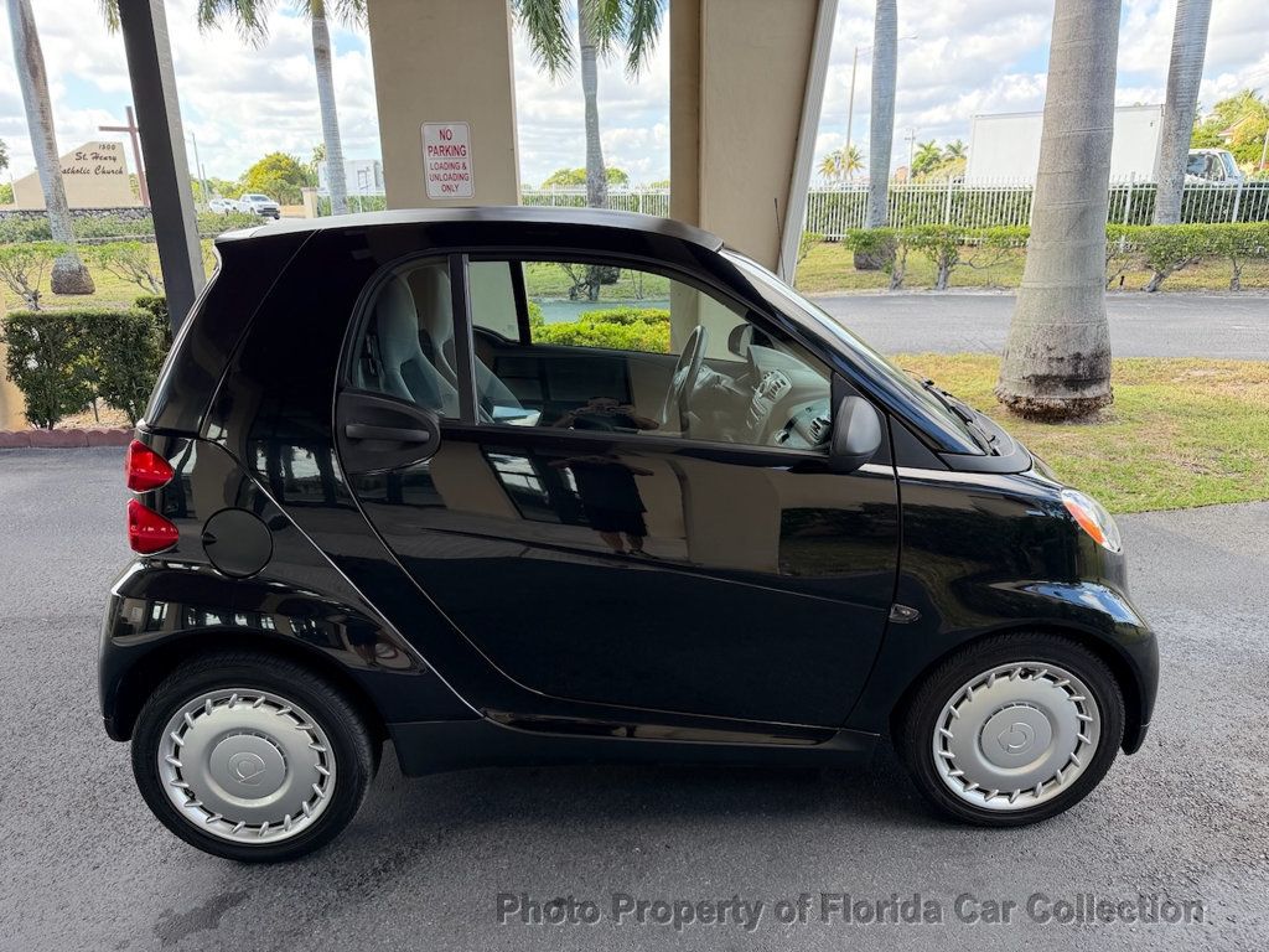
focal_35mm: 24
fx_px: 880
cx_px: 634
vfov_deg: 56.8
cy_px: 476
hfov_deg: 71.6
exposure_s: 1/365
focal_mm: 6.76
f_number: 1.78
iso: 80
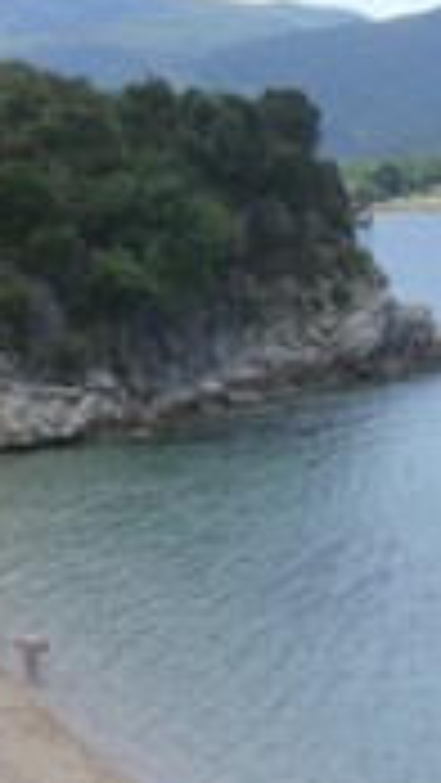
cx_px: 122
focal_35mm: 122
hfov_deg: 9.9
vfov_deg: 17.6
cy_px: 418
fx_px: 2534
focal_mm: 5.8
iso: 100
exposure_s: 1/286
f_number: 5.6
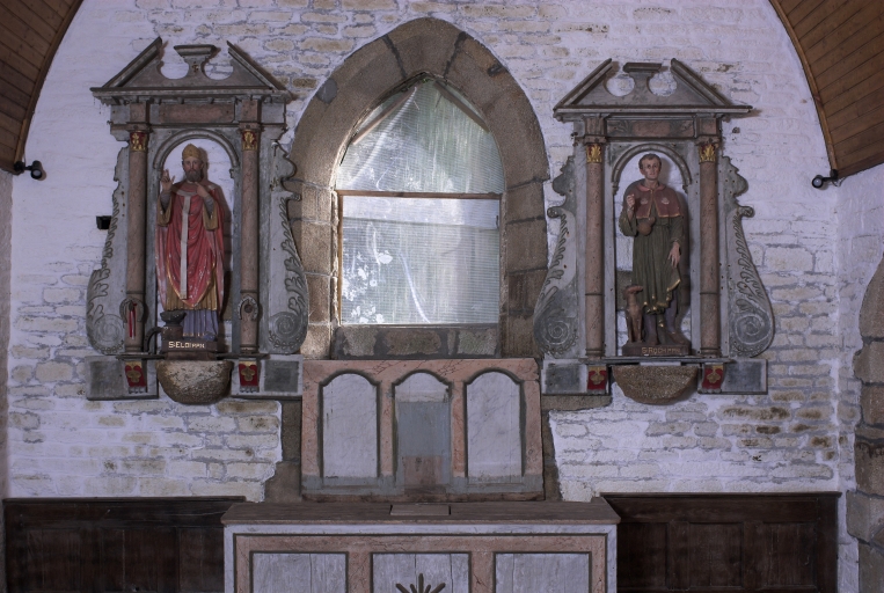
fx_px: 1033
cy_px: 296
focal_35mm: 42
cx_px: 442
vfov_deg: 32.0
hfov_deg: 46.3
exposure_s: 1/60
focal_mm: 28
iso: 200
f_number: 8
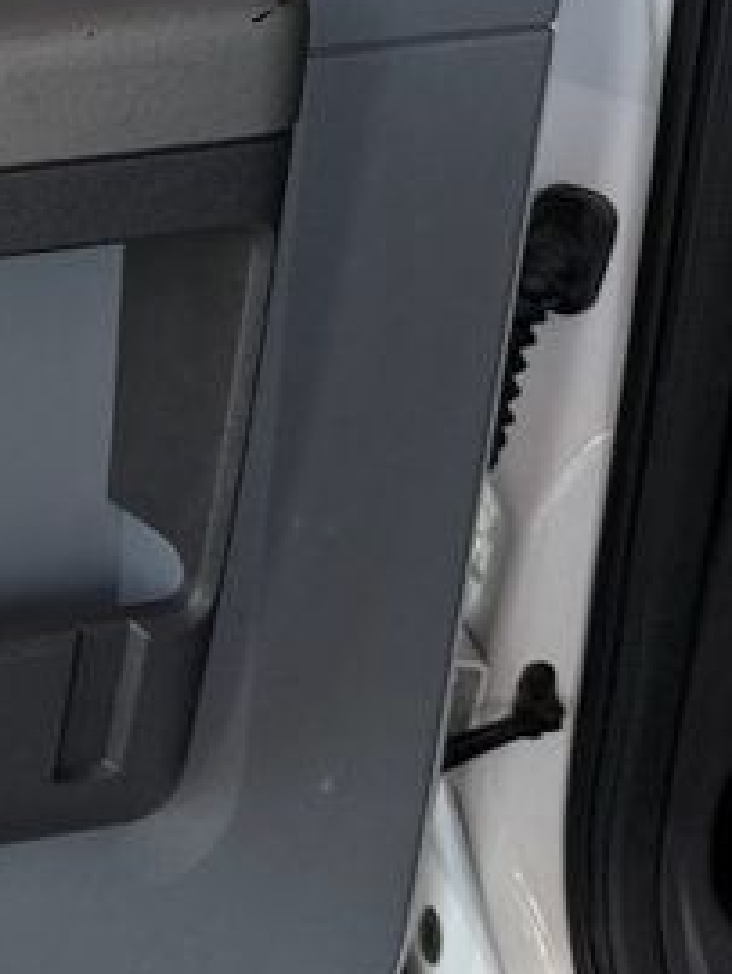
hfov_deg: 14.5
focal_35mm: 91
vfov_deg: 21.4
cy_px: 296
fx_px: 2562
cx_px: -537
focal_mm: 6.76
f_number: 1.78
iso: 80
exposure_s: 1/246
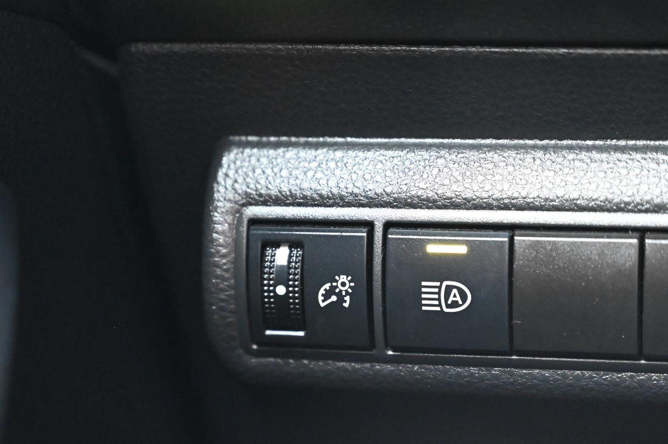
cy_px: 293
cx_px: 371
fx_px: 1724
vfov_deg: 14.7
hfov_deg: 21.9
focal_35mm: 93
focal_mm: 70
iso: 12800
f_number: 4
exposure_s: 1/60
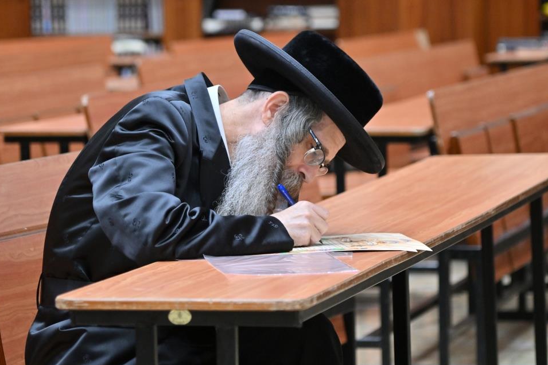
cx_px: 279
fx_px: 2937
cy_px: 177
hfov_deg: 10.7
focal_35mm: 193
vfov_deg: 7.1
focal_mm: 120
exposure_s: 1/200
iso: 800
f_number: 4
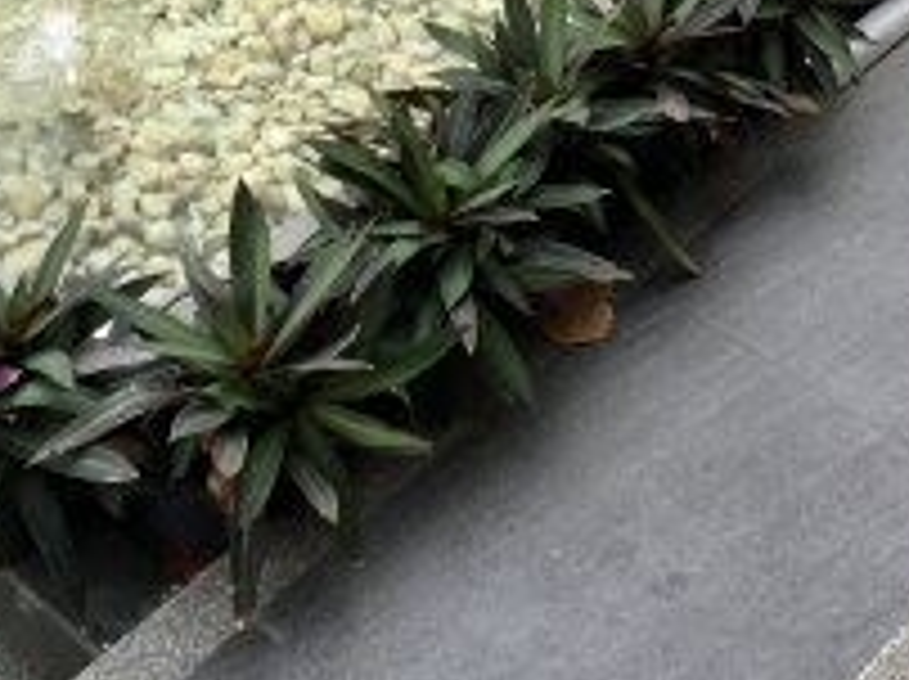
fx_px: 2308
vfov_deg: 16.3
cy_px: -47
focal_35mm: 88
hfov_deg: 22.3
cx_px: 482
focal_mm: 4.15
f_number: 2.2
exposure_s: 1/50
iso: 32
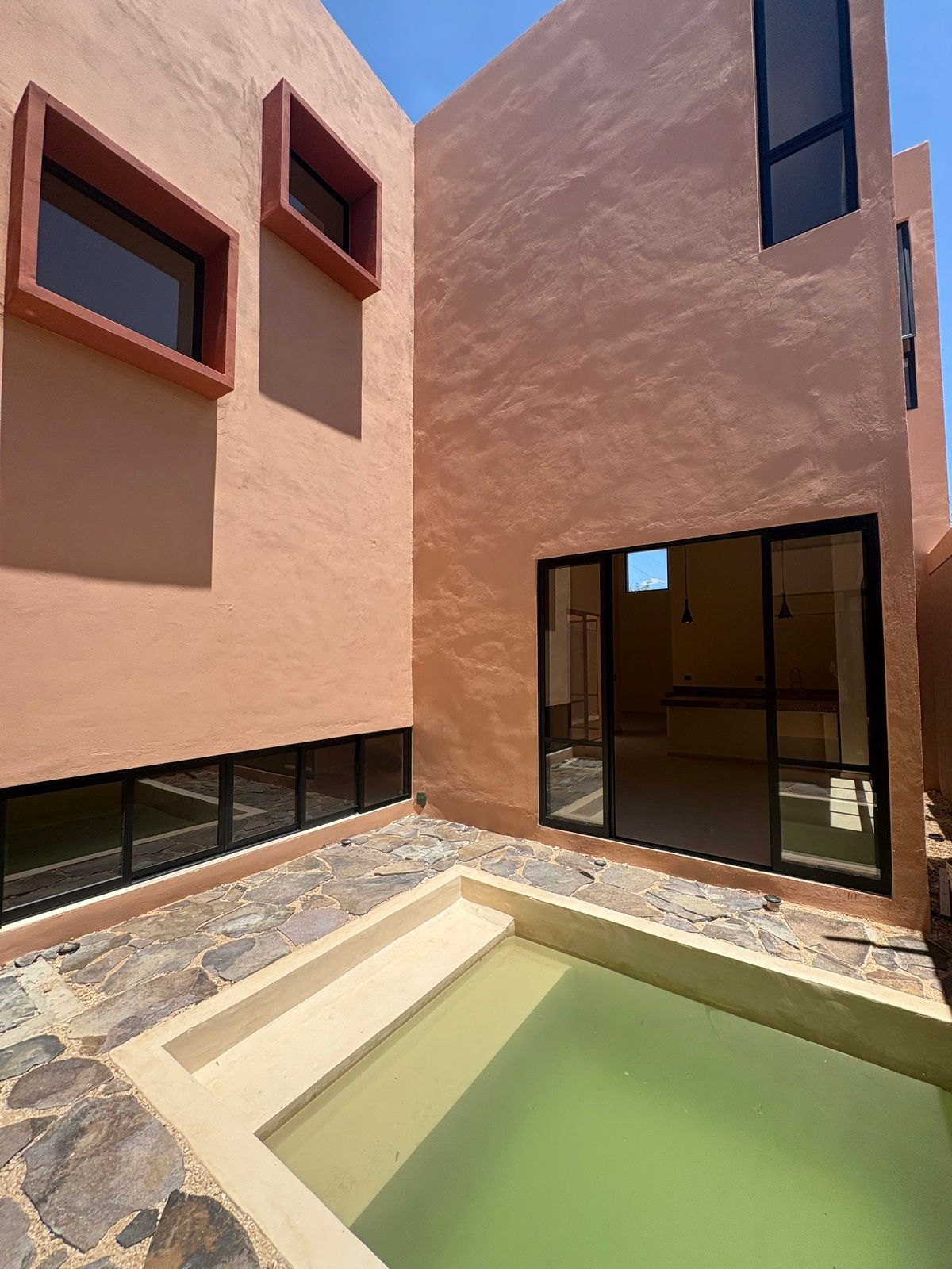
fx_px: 513
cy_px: 634
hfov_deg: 85.7
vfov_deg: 102.1
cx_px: 476
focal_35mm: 14
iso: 50
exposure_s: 1/1880
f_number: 2.2
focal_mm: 2.22
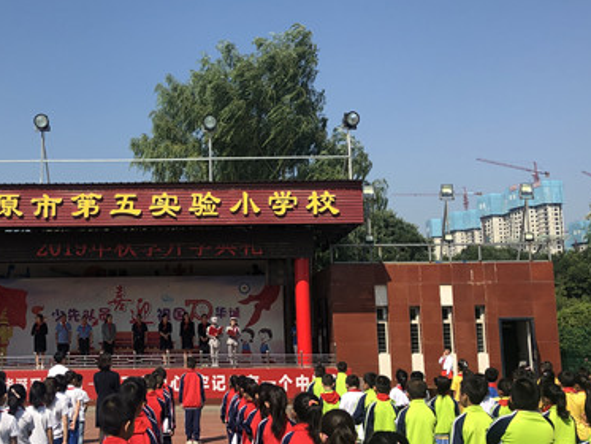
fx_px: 820
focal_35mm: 48
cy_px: 222
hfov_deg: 38.7
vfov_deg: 30.3
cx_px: 157
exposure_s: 1/1919
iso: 20
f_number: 1.8
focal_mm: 4
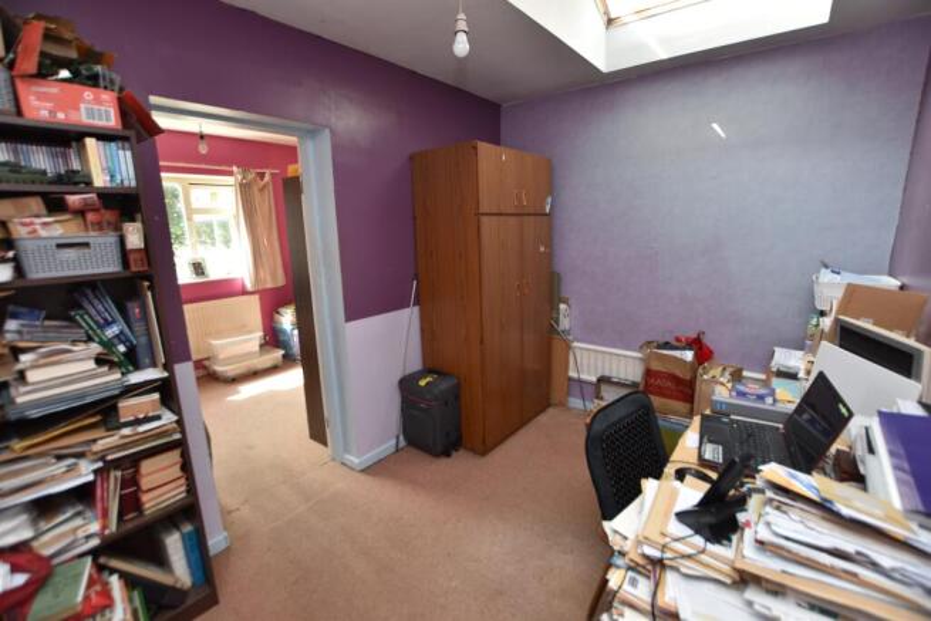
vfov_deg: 77.4
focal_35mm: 15
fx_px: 388
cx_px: 466
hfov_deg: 100.4
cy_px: 310
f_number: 4
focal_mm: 10
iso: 100
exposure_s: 1/60
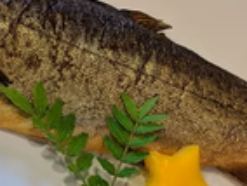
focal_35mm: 76
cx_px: 89
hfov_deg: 25.5
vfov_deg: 19.4
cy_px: 115
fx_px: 543
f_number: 1.8
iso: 112
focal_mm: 4.44
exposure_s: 1/24
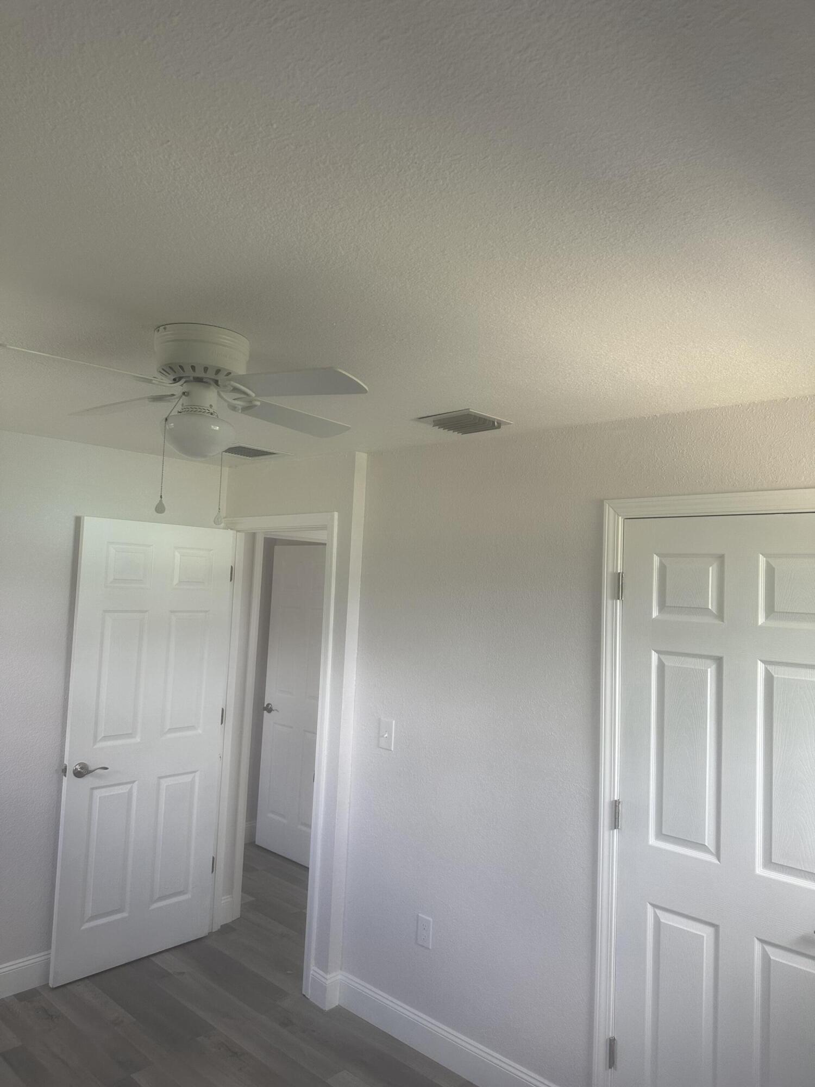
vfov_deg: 71.6
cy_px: 544
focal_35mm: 24
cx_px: 408
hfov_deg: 56.8
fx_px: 753
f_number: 1.78
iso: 125
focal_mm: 6.86
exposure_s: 1/121
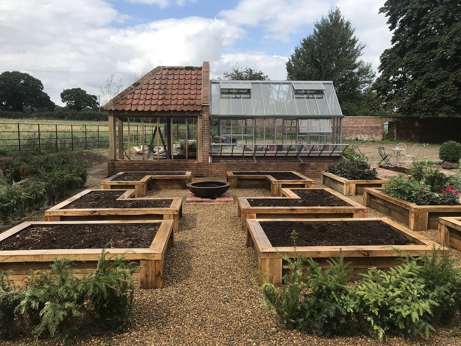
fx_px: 373
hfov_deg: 63.4
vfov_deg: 49.7
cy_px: 173
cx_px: 230
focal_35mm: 28
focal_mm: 3.99
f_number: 1.8
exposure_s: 1/1408
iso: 20
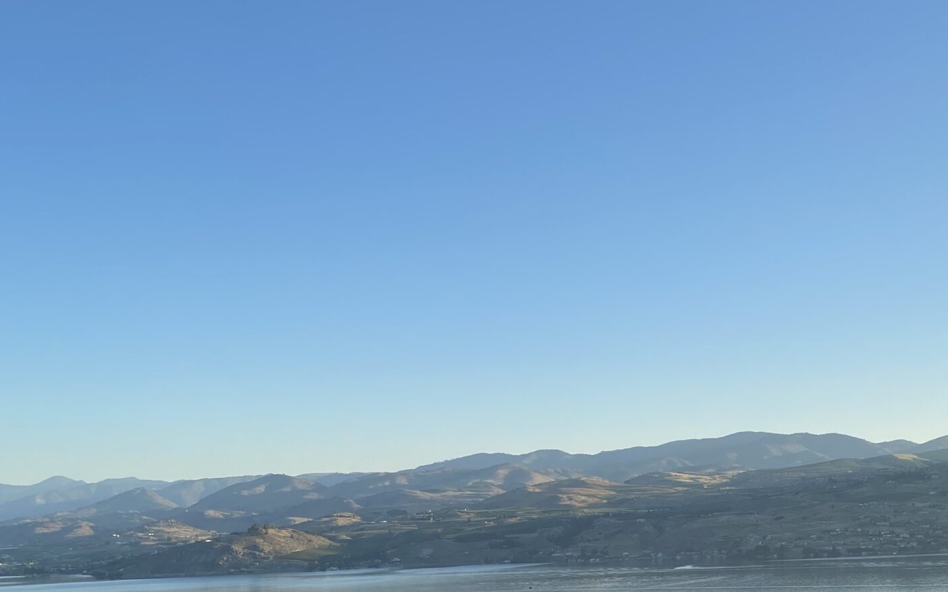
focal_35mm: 50
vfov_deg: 25.4
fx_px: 1292
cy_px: 473
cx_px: 711
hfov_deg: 39.2
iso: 32
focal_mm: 4.25
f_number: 1.8
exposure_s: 1/1585
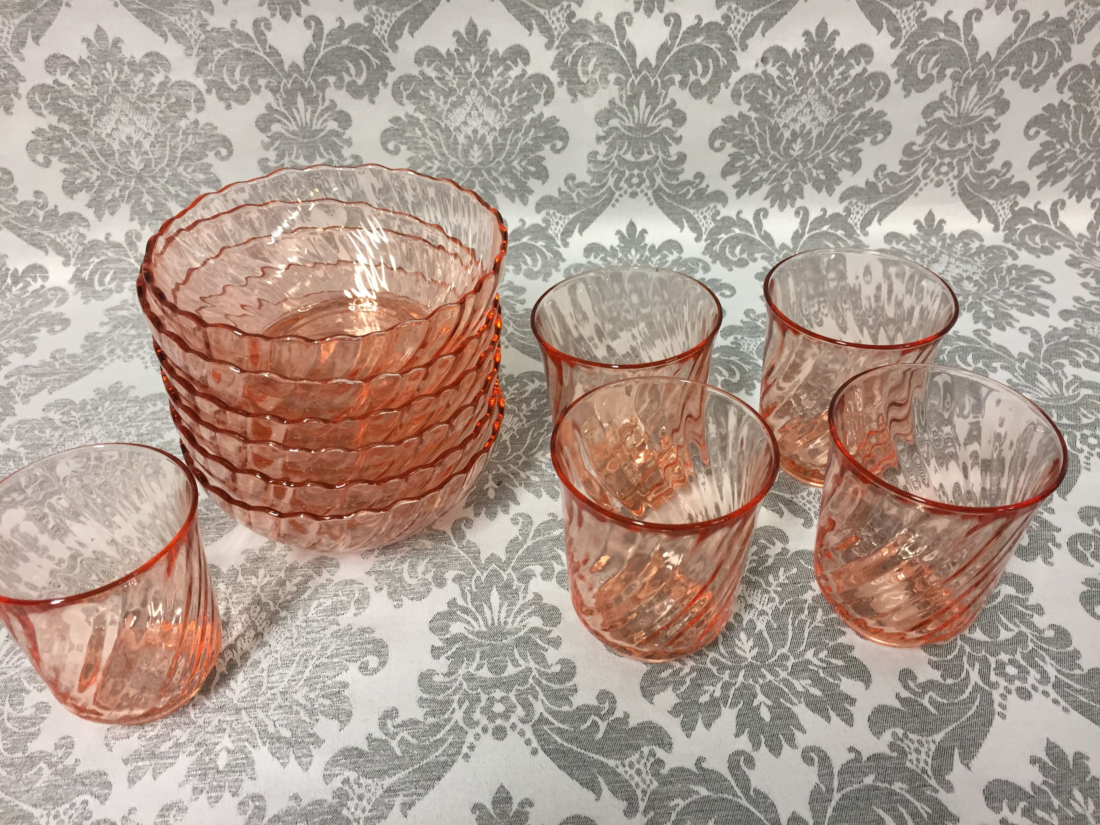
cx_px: 550
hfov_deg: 61.7
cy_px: 412
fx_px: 922
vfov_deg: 48.2
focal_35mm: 29
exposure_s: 1/33
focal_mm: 4.15
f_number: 2.2
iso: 125
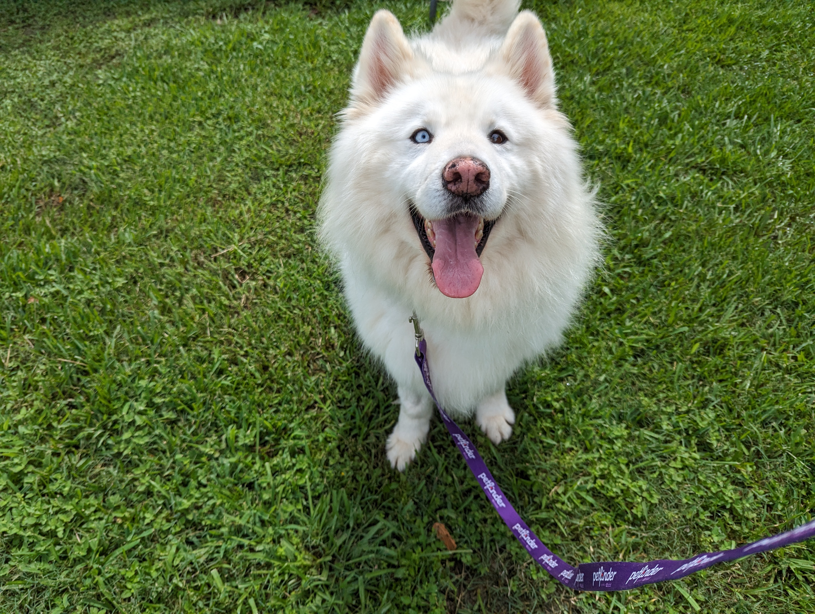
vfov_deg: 56.9
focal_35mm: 24
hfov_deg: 71.5
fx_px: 566
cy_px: 307
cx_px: 408
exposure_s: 1/2217
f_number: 1.85
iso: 47
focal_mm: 6.81
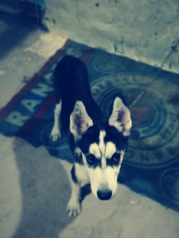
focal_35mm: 36
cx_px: 105
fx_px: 248
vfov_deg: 50.6
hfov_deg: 39.5
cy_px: 155
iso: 2000
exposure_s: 1/12.5
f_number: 4
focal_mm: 3.81
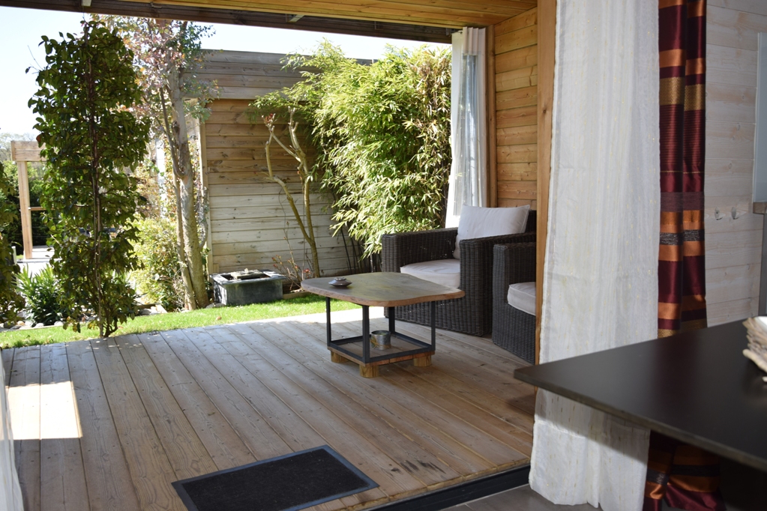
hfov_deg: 59.5
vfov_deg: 41.7
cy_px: 256
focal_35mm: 32
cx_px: 384
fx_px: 671
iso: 100
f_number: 5.6
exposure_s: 1/125
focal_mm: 21
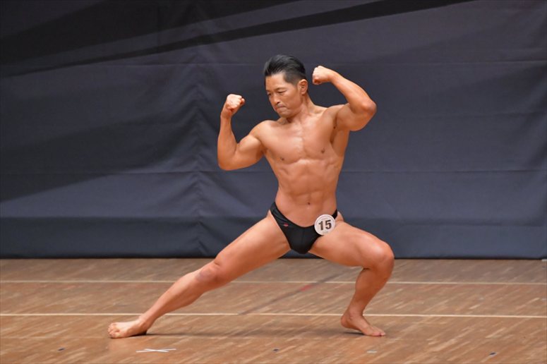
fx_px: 5240
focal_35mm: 345
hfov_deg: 6.0
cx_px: 274
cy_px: 182
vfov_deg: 4.0
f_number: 5.6
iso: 6400
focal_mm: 230
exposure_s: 1/400
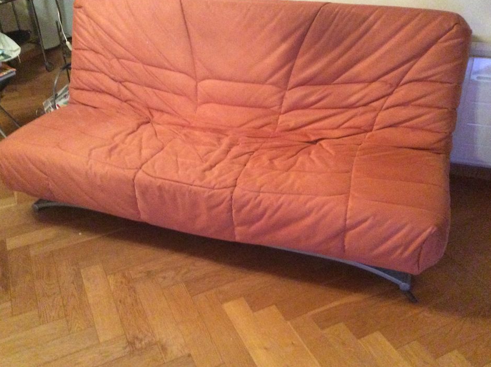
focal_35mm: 34
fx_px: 482
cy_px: 174
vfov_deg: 41.7
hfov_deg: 54.0
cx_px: 241
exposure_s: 1/17
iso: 640
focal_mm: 3.3
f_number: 2.4
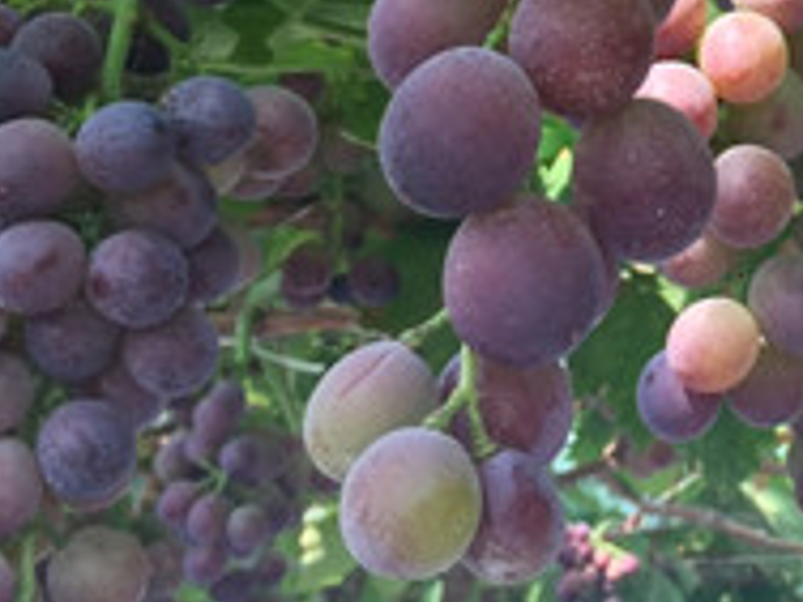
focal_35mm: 85
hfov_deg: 21.5
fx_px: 1972
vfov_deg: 16.8
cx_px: 935
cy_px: -77
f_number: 2.2
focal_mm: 4.15
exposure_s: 1/40
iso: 32
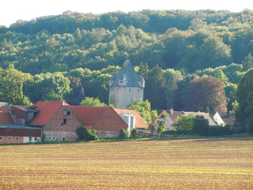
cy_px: 95
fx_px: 1228
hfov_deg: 11.8
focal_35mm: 168
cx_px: 126
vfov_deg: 8.8
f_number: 4.8
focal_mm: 30.1
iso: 125
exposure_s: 1/160
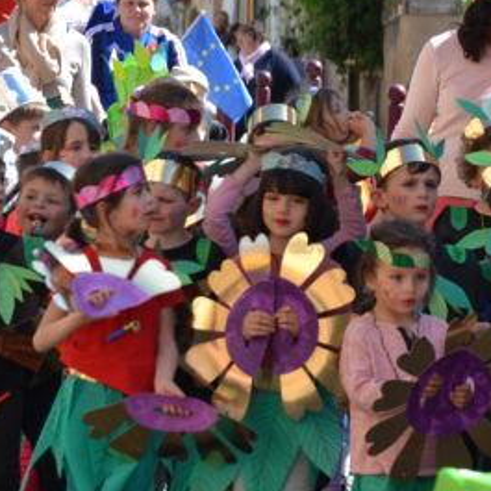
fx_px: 5667
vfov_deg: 5.0
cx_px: 224
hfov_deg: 5.0
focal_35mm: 353
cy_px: 183
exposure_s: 1/160
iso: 100
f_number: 6.3
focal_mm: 105
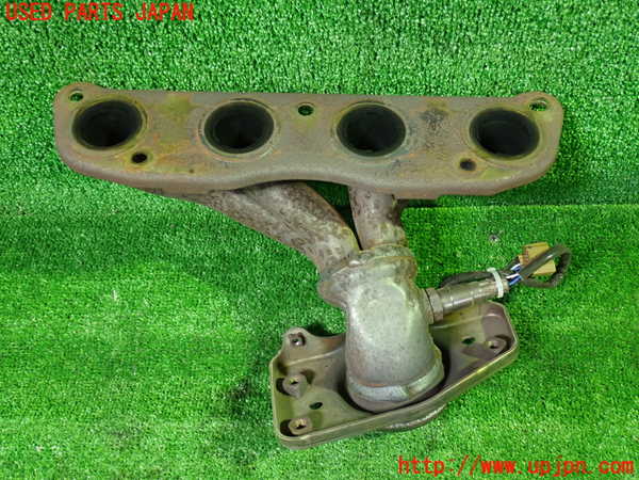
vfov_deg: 37.7
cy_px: 240
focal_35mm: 38
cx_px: 320
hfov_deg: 49.0
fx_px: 701
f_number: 2.7
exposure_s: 1/25
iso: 800
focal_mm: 6.83
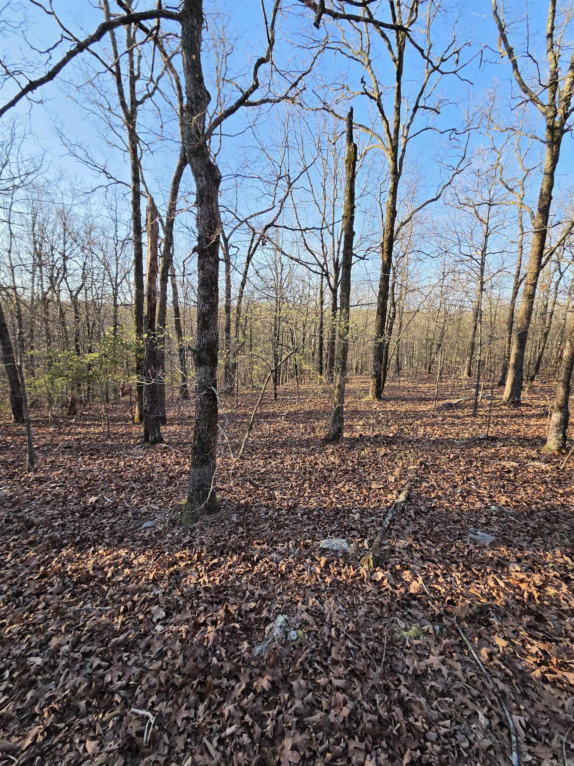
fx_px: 287
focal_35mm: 13
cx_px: 287
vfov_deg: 106.2
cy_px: 383
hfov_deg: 89.9
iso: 100
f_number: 2.2
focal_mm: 2.2
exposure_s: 1/740
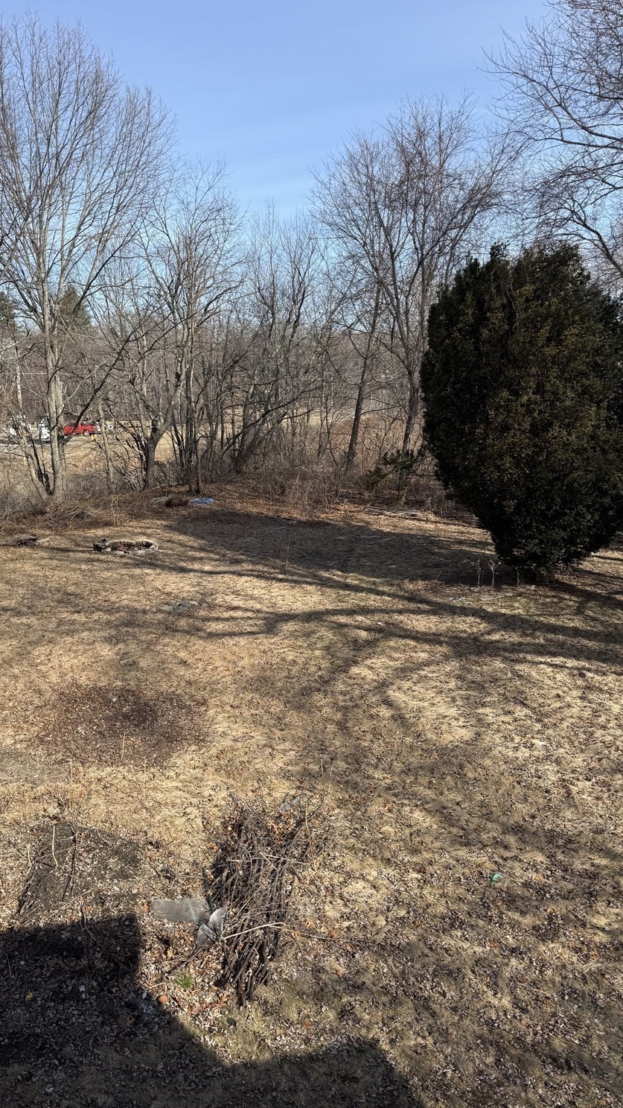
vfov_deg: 69.9
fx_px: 793
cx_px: 220
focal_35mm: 27
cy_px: 555
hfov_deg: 42.5
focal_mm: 6.76
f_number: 1.78
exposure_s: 1/3021
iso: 80
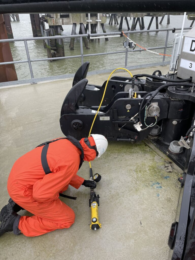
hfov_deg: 53.1
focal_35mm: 26
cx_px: 98
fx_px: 195
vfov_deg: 67.3
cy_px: 130
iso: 32
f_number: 1.6
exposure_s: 1/458
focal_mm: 4.2
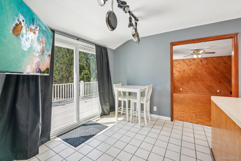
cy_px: 80
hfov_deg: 96.7
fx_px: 107
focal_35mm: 16
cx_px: 120
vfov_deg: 73.7
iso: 160
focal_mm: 16
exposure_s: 1/30
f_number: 8
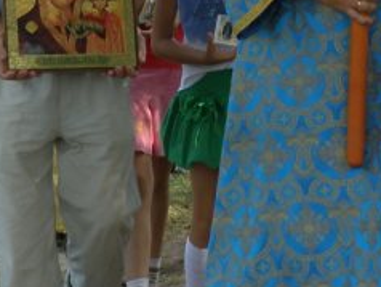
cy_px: -218
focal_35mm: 305
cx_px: 194
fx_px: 3360
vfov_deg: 4.8
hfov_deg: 6.5
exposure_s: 1/200
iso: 64
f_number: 3.7
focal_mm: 12.62
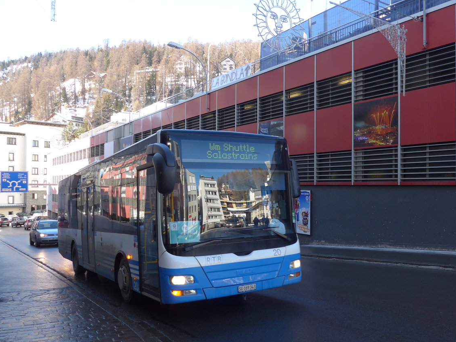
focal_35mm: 31
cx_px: 242
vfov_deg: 45.4
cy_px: 182
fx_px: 408
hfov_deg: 58.3
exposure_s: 1/250
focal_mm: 6
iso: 100
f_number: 2.8
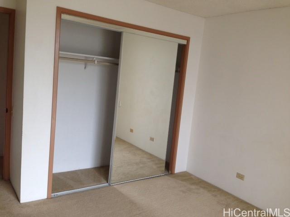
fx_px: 276
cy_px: 108
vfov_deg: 42.9
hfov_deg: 55.4
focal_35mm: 33
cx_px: 145
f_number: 2.4
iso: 50
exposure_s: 1/24
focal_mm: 4.12
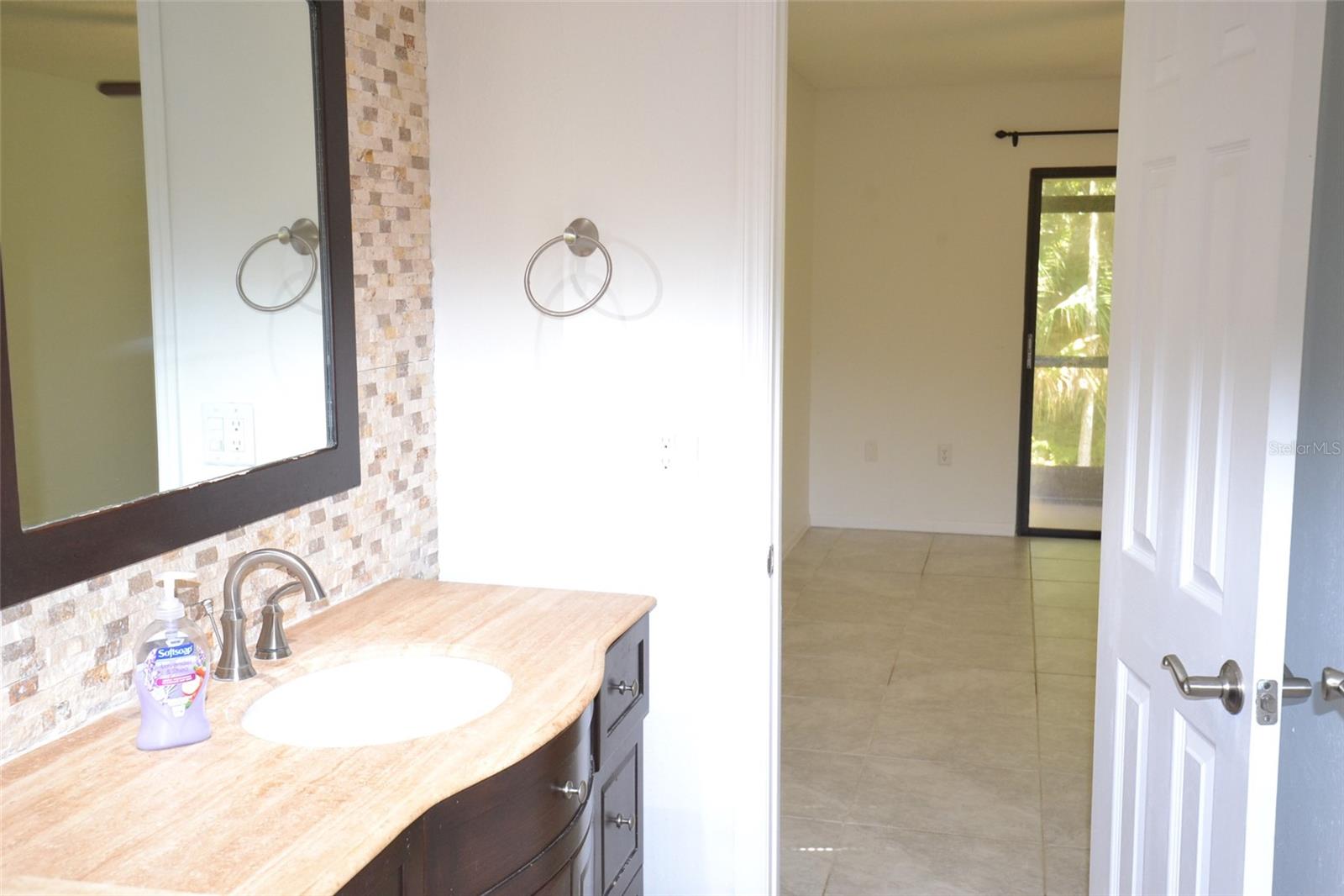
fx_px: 1344
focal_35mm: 36
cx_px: 672
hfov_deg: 53.1
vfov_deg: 36.9
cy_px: 448
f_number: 4.5
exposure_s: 1/60
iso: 1250
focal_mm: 24
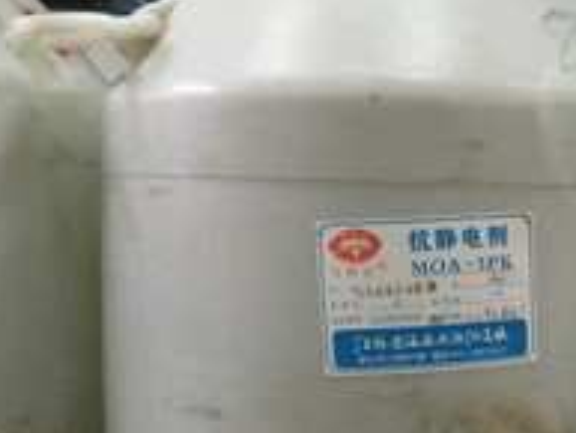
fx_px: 999
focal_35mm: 60
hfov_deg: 31.6
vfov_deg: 24.1
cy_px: 343
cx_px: 436
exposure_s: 1/4
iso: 80
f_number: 2.2
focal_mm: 4.15
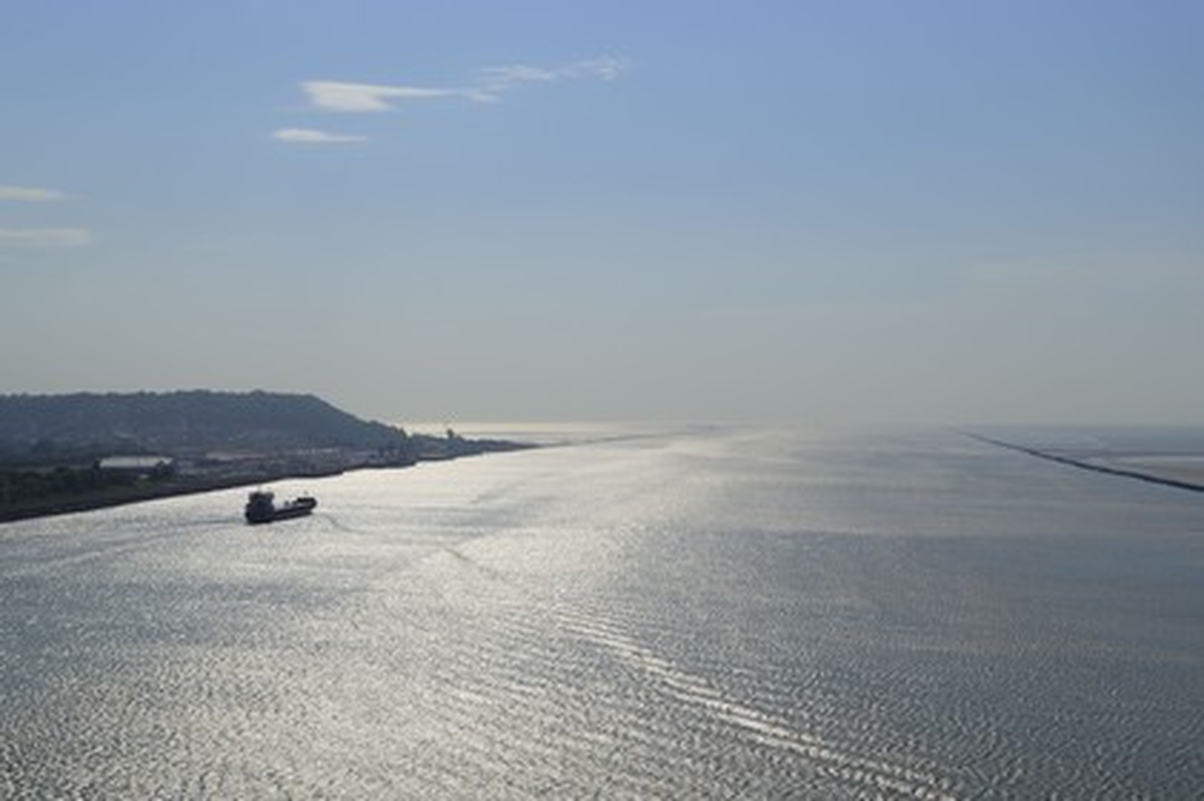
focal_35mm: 48
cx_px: 602
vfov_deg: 28.0
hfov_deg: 41.1
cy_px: 400
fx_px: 1604
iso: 400
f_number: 14
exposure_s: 1/800
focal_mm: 48
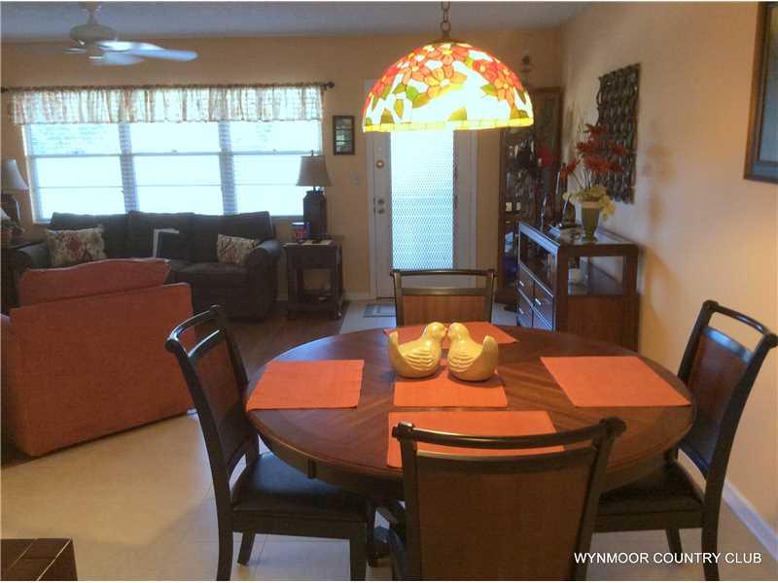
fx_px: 719
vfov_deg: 44.2
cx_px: 389
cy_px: 292
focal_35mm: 32
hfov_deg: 56.8
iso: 64
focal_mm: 3.3
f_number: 2.4
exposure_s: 1/24
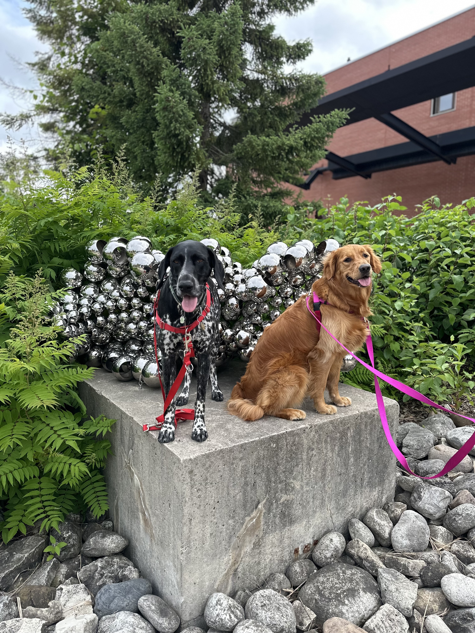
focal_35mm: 24
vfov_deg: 71.6
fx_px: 439
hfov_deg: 56.8
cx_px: 238
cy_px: 316
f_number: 1.78
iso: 80
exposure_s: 1/709
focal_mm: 6.86
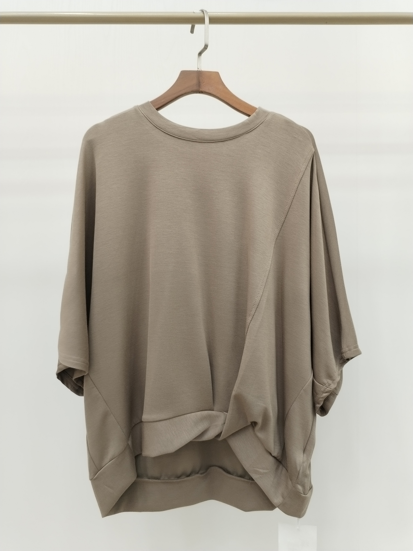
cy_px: 276
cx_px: 206
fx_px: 461
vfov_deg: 61.7
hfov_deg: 48.2
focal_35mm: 29
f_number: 1.8
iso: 194
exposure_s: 1/60
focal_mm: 4.75
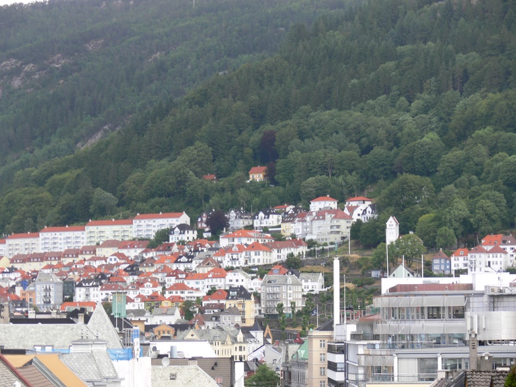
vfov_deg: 9.7
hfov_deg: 12.9
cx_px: 258
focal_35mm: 153
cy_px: 194
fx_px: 2281
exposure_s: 1/50
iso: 80
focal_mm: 32.4
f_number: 4
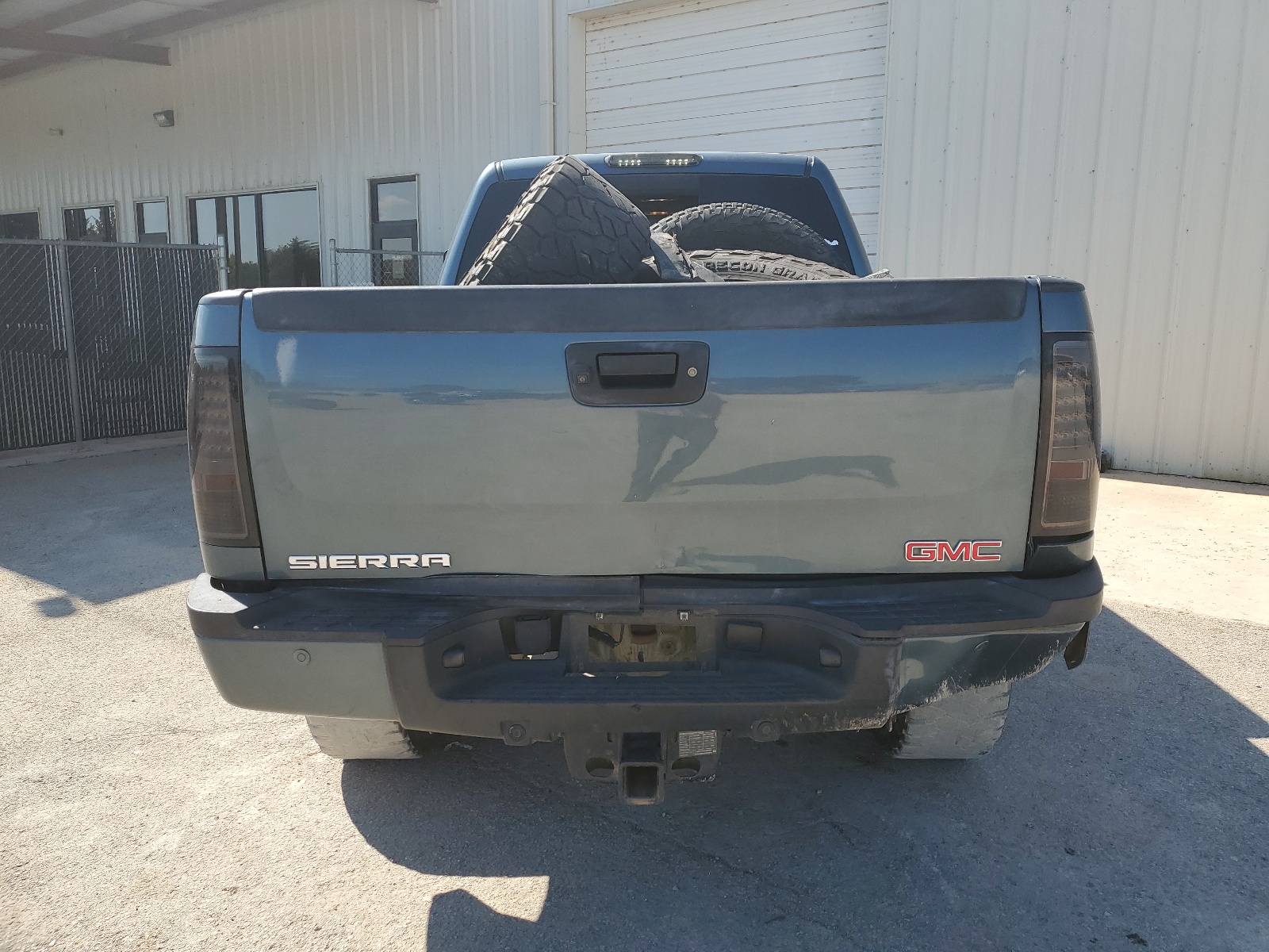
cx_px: 634
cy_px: 476
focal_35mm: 26
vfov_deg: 53.1
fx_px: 953
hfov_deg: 67.3
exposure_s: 1/1667
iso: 50
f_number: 1.5
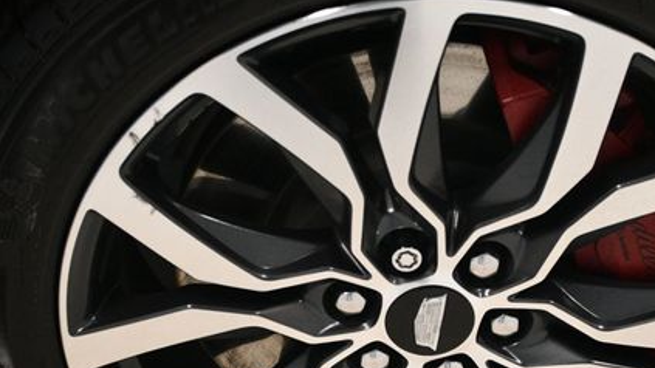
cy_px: 295
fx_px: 1650
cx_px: 421
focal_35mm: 95
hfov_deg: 22.4
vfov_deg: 12.7
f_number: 4.5
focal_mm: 40
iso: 2200
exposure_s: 1/125
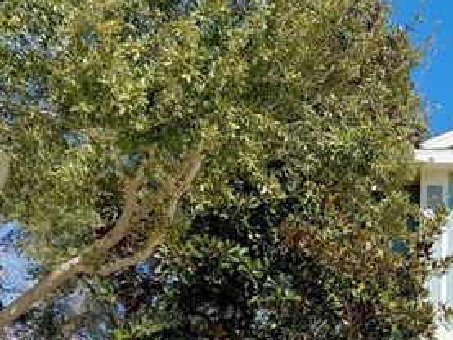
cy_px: 284
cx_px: 550
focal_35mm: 61
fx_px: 799
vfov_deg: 23.6
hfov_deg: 27.6
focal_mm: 6.86
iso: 80
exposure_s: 1/6410
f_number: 1.78
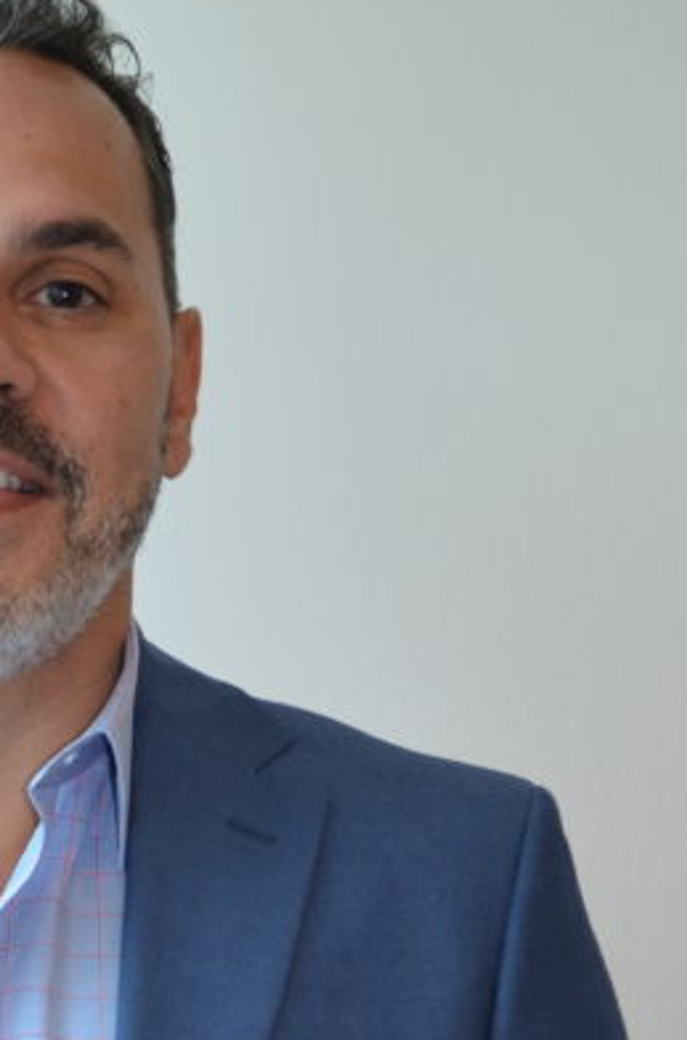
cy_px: 982
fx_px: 3955
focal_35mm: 137
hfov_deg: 9.8
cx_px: -56
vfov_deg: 14.8
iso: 400
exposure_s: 1/100
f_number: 5
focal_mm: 35
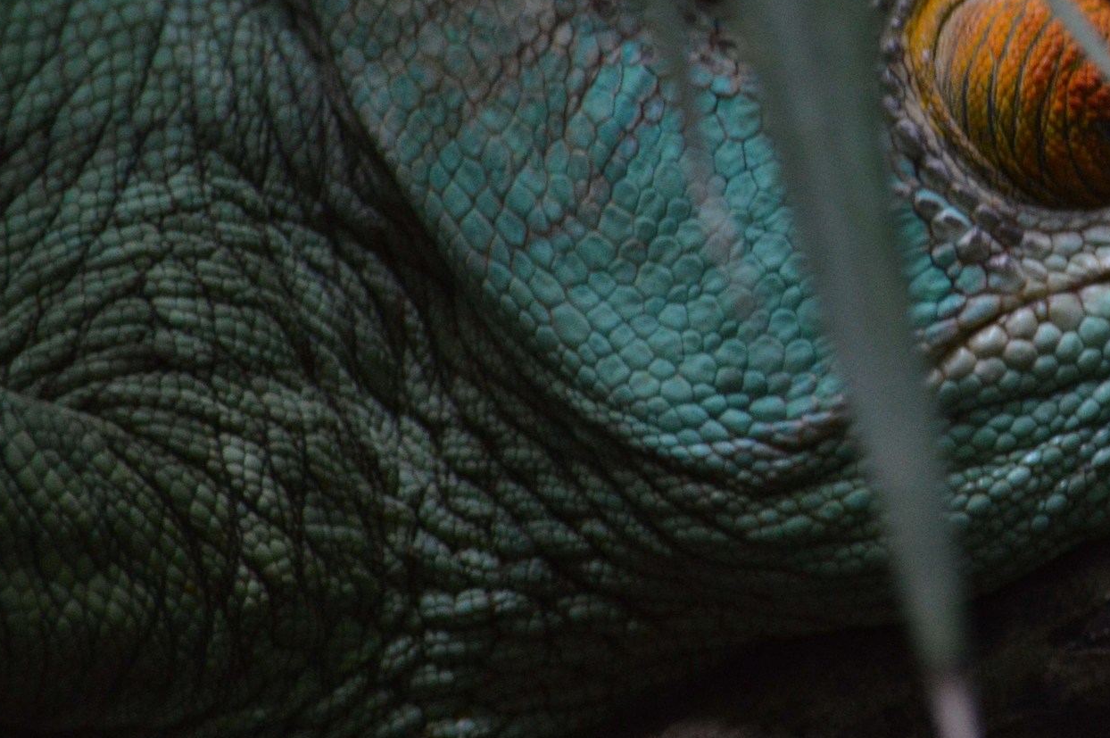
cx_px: 973
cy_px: 129
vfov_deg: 1.7
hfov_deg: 2.5
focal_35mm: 810
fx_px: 24951
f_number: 5.6
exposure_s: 1/60
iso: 1600
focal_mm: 280
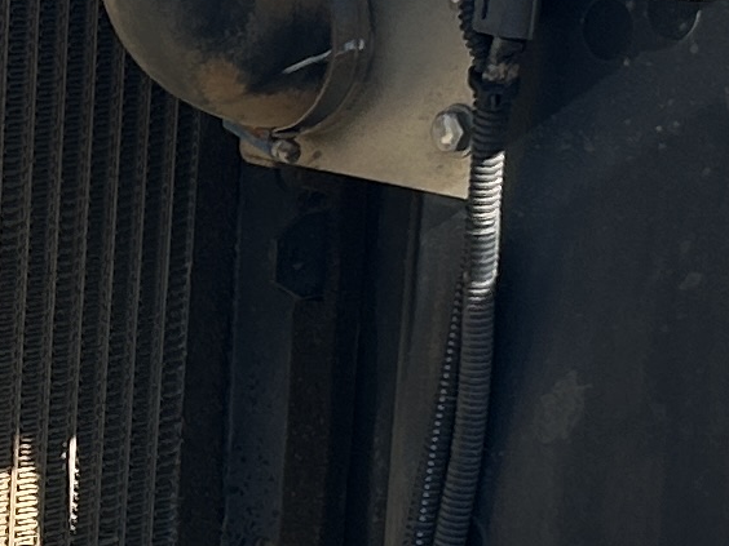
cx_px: -5
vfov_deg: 7.9
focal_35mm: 186
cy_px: 631
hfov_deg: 10.5
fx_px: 3917
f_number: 1.5
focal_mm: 5.7
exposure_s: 1/2457
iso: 50
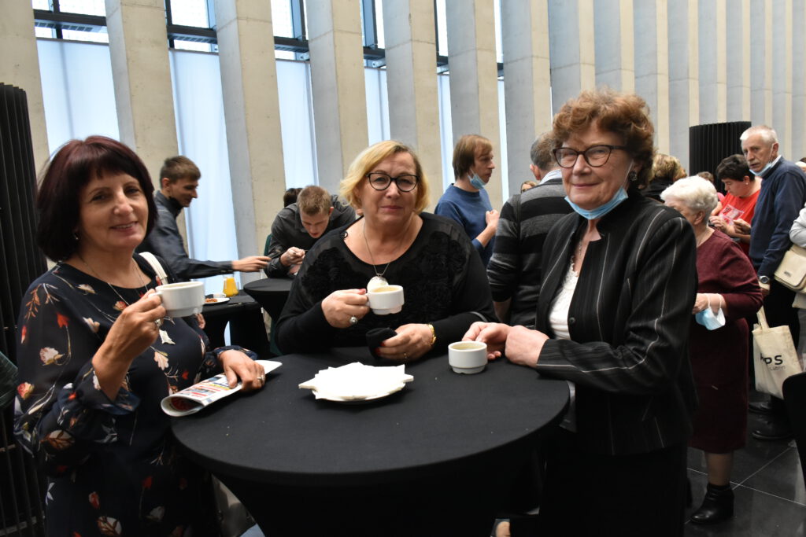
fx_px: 605
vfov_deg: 47.9
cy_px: 268
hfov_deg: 67.4
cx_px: 403
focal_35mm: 27
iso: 1600
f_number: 5.6
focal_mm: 18
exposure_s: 1/80
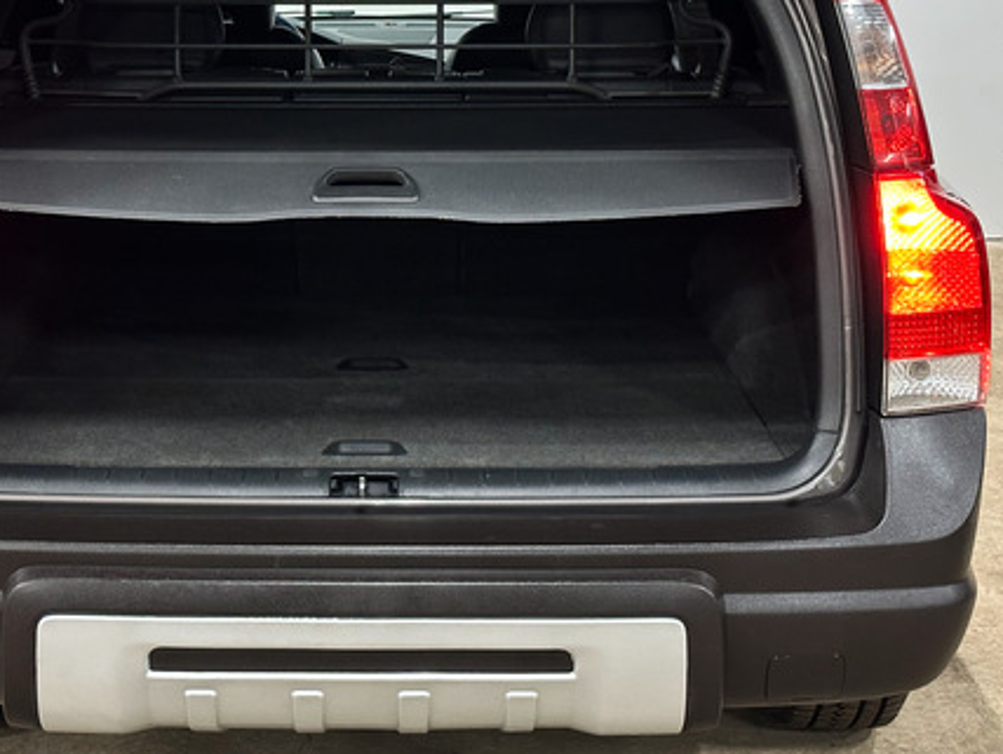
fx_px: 2117
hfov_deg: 26.6
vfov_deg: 20.2
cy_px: 289
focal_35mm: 73
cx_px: 371
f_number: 1.8
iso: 400
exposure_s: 1/35
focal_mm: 6.86
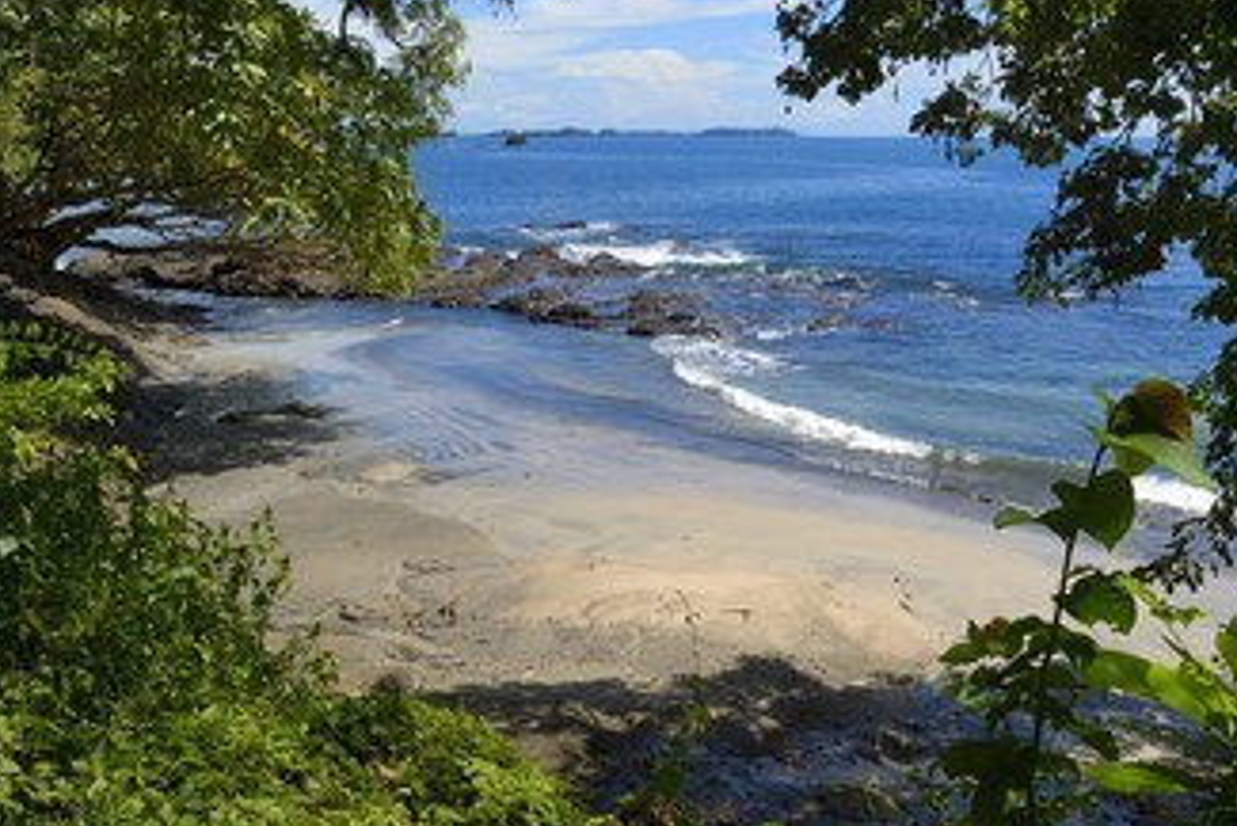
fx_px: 1066
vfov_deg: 42.3
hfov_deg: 60.0
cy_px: 388
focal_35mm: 31
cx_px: 716
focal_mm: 24
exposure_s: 1/125
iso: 100
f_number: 14
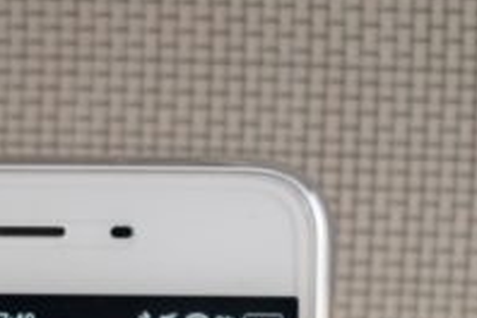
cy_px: 791
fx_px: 2875
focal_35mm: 217
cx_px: -7
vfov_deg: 6.0
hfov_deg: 9.4
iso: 400
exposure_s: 1/80
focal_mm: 28
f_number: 4.5
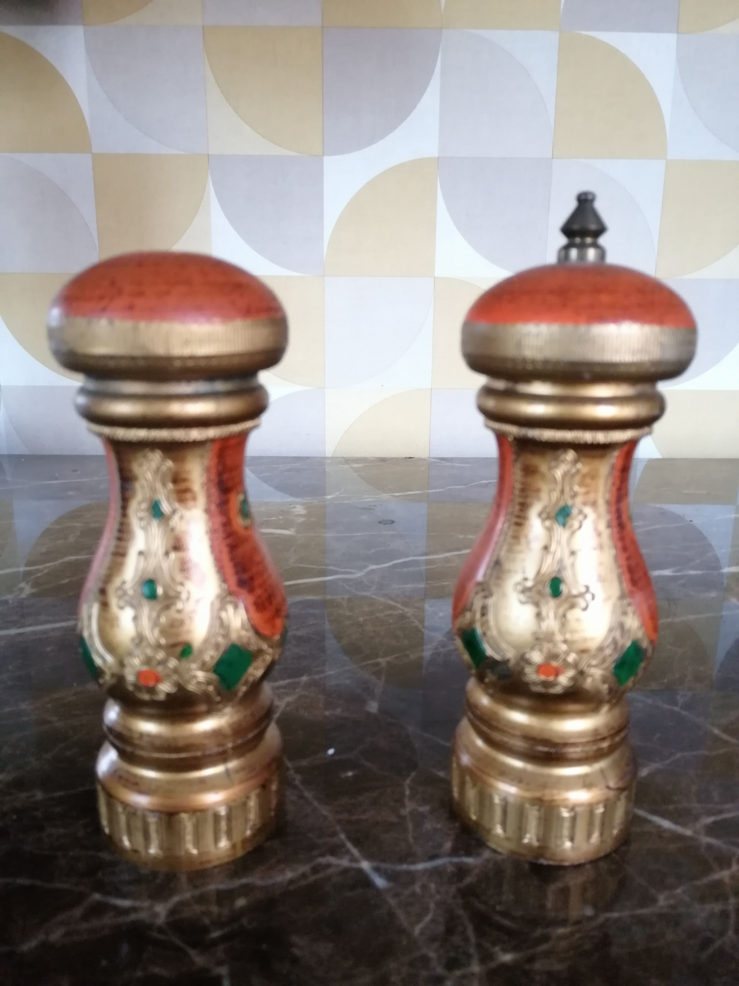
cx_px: 370
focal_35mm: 27
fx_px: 769
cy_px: 493
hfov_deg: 51.4
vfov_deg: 65.3
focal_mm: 3.95
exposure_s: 1/30
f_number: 1.8
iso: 400
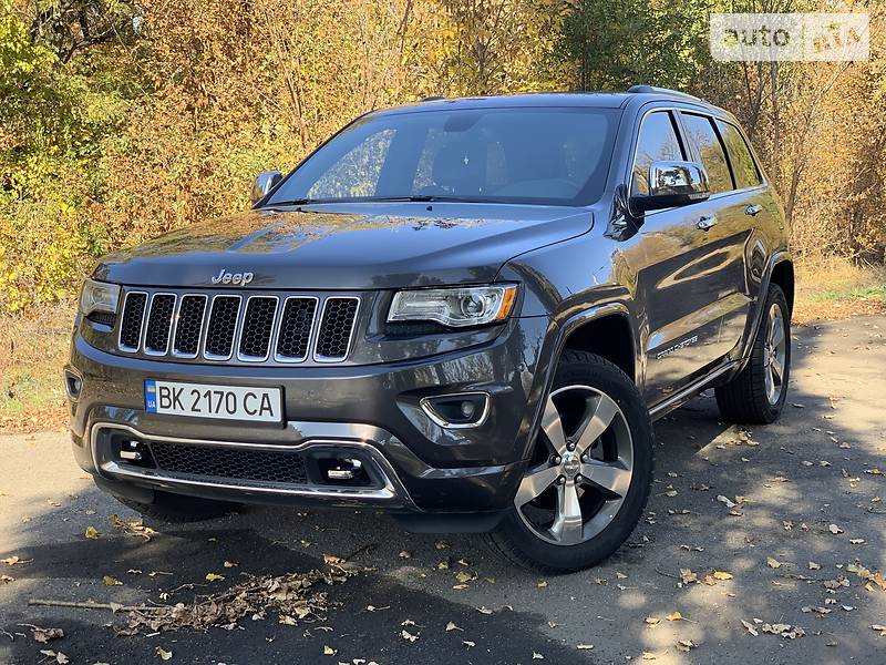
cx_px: 443
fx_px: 1331
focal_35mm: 52
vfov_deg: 28.0
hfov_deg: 36.8
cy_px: 332
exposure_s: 1/125
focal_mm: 6
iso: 16
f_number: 2.4
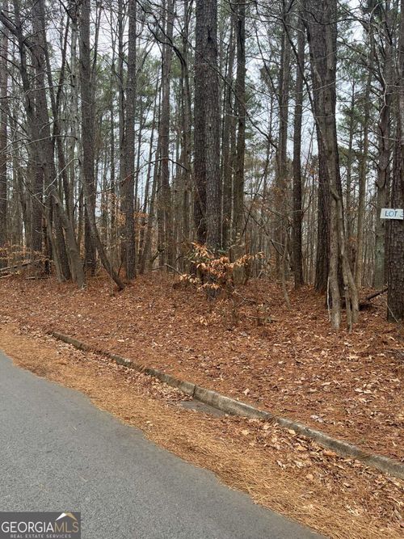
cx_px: 202
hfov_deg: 53.0
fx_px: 405
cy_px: 270
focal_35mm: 26
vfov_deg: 67.3
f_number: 1.6
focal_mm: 5.1
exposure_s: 1/248
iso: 50
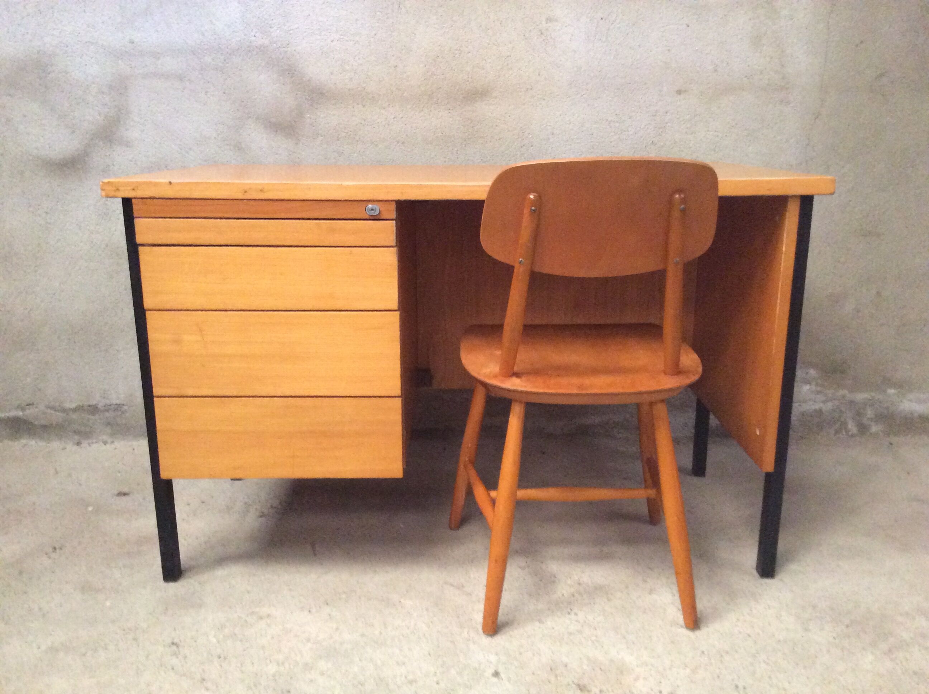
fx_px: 858
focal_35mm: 32
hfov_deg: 56.9
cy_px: 347
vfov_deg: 44.1
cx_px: 464
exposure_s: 1/17
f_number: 2.4
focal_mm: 3.3
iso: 400
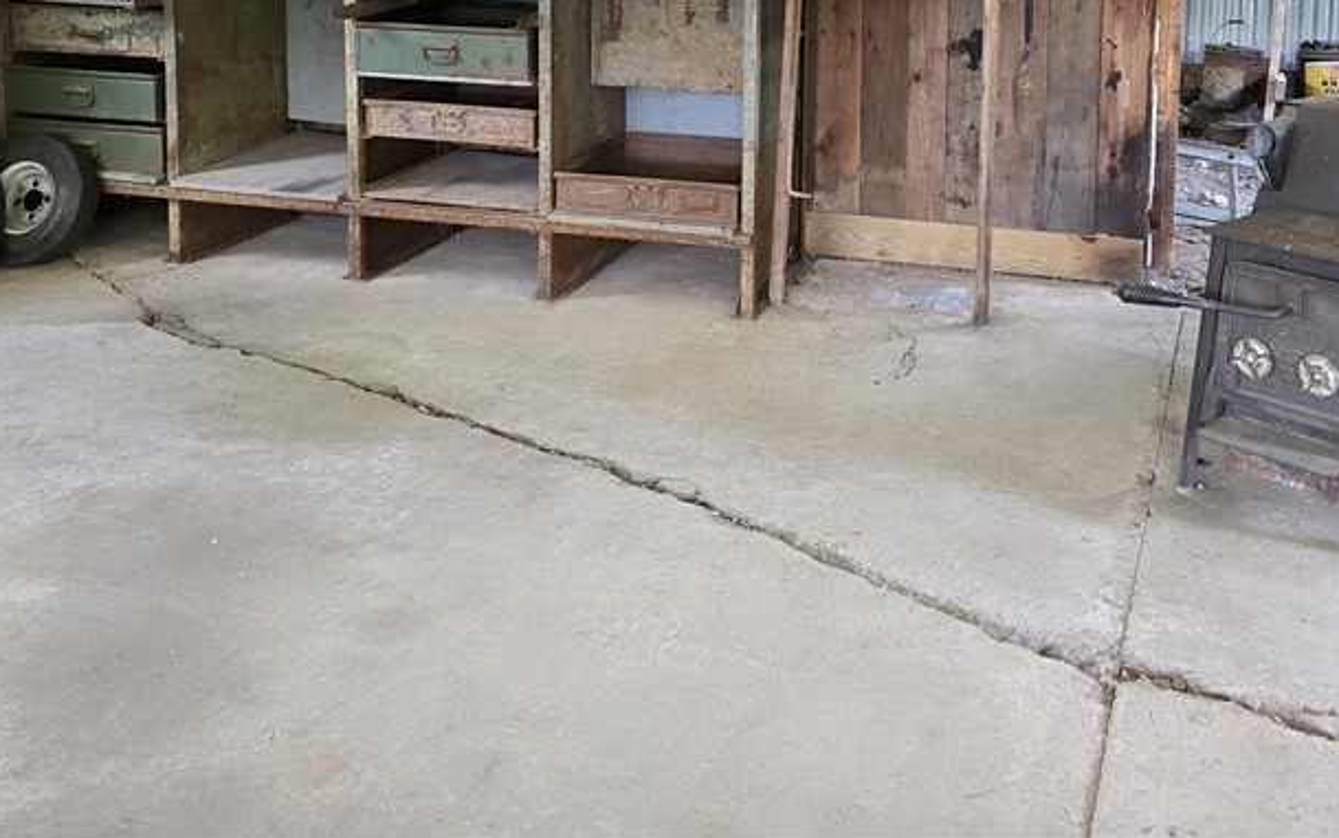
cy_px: -2
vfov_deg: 29.2
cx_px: 765
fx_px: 1497
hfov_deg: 48.1
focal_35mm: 41
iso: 640
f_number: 1.7
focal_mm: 6.3
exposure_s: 1/120
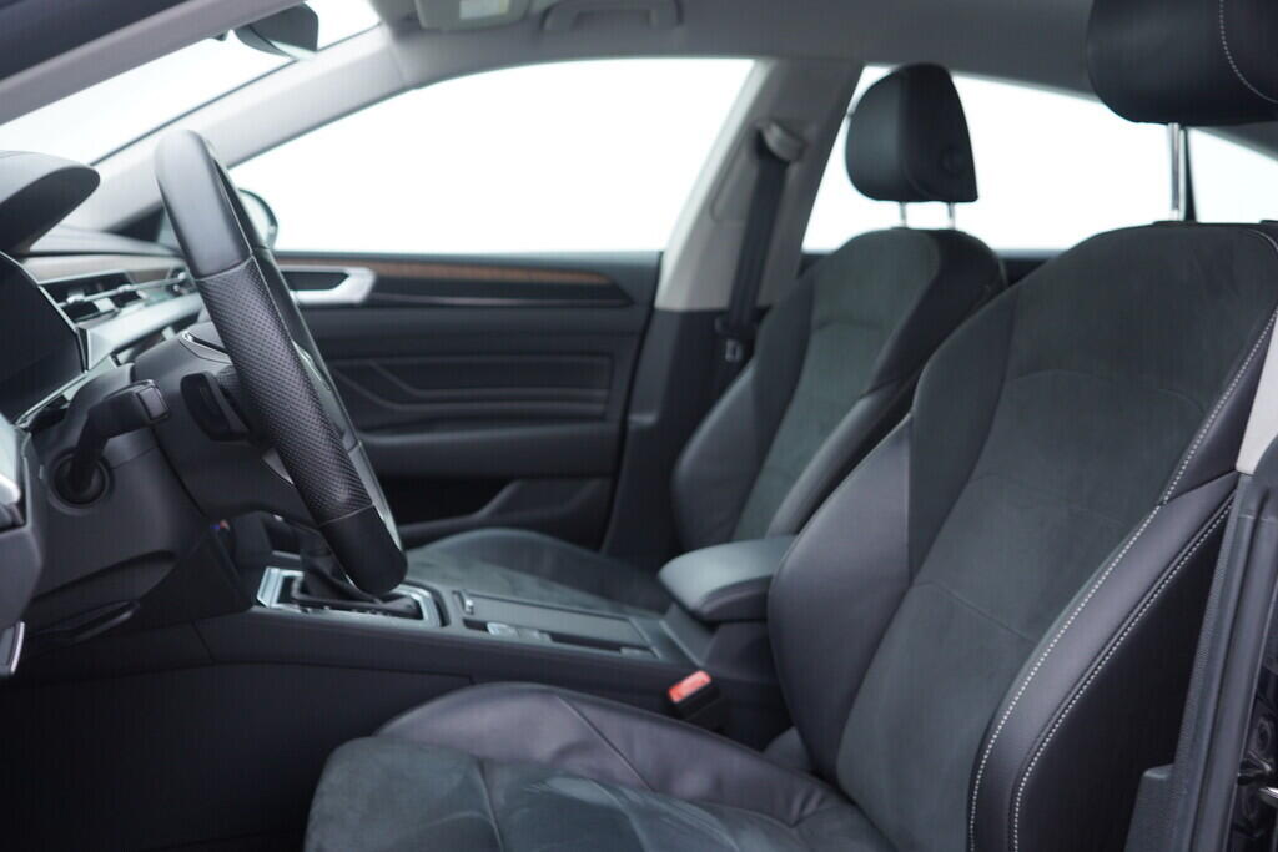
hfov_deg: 53.1
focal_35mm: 36
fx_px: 1278
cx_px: 639
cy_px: 426
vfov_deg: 36.9
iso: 160
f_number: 2.8
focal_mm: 24
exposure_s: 1/40
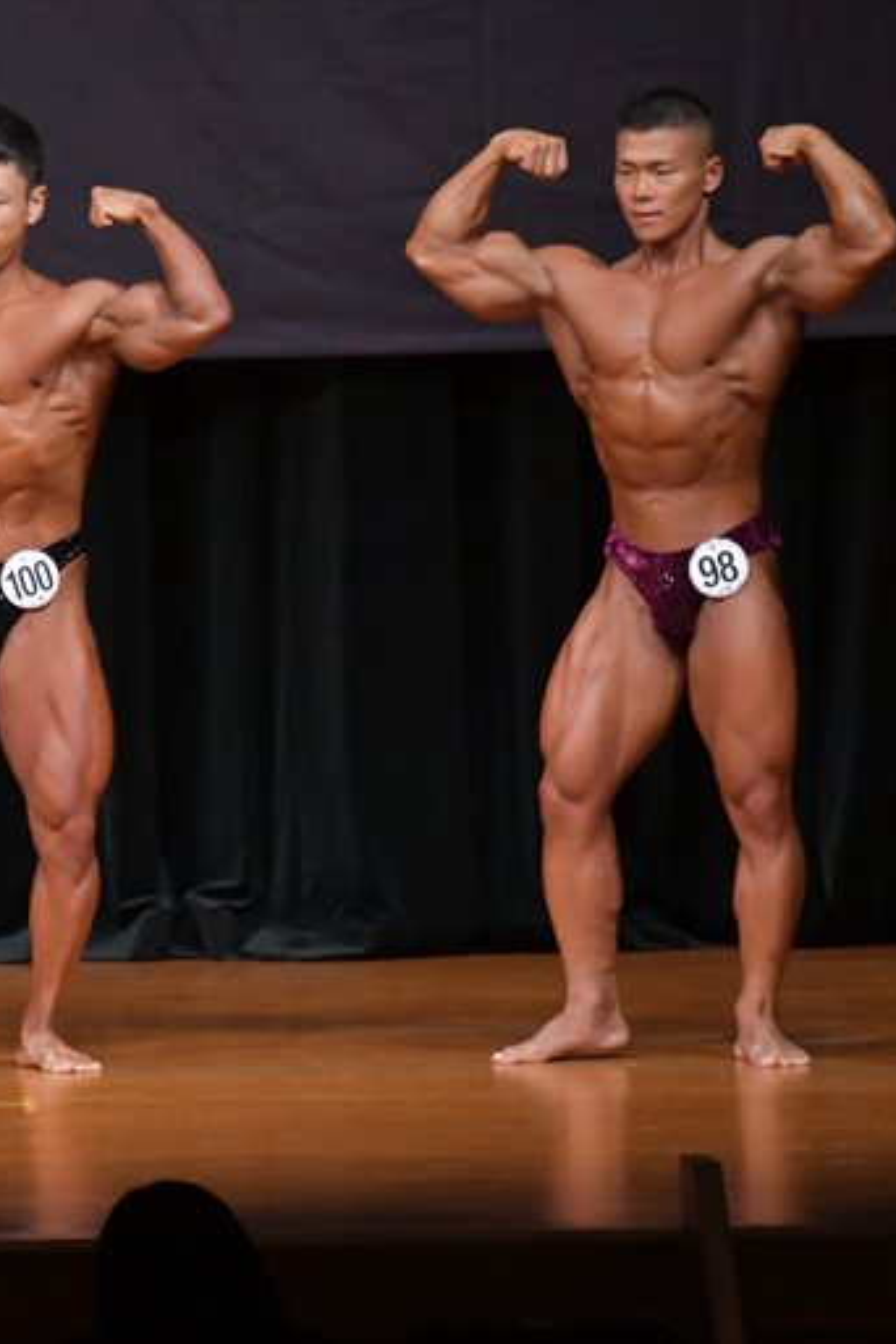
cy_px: 673
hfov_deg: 3.6
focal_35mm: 385
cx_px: -88
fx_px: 14372
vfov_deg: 5.4
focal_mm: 170
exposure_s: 1/400
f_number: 5.6
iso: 5000
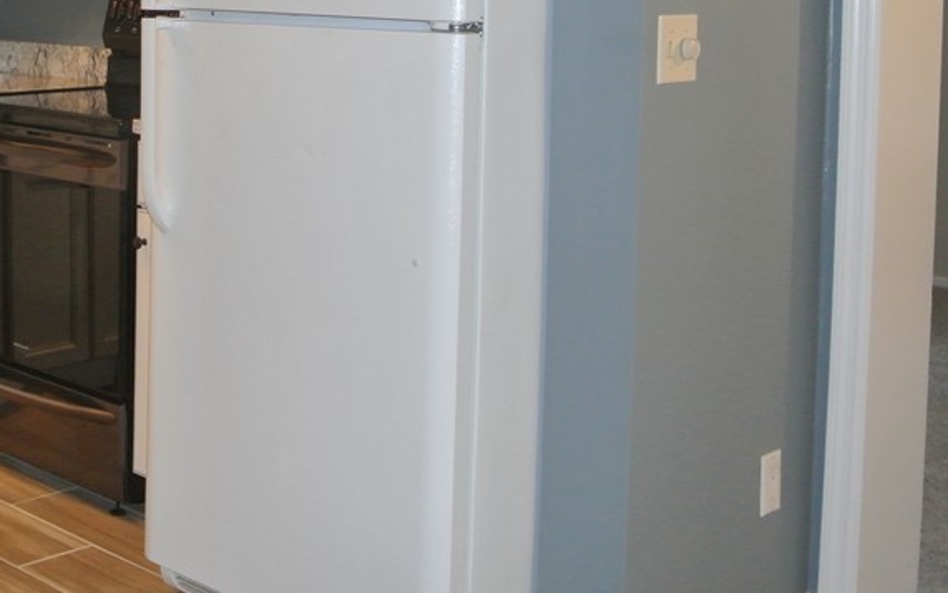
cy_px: 7
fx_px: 1499
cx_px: 56
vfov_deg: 21.6
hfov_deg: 32.9
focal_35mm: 58
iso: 800
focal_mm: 11.4
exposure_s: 1/60
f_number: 3.5
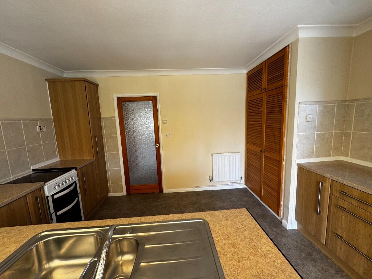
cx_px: 186
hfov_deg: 102.1
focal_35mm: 14
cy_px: 140
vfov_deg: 85.7
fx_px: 150
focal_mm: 2.22
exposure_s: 1/99
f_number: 2.2
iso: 100
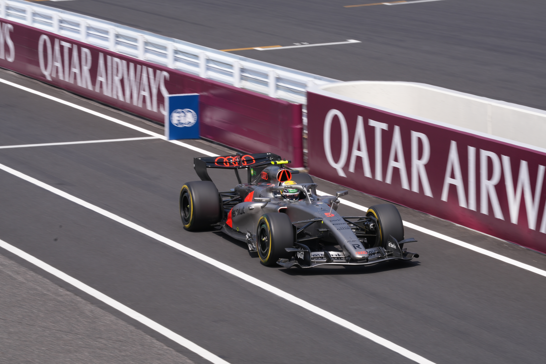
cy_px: 182
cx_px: 273
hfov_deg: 10.3
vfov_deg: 6.9
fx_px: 3033
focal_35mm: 200
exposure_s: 1/125
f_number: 18
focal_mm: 200
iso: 200
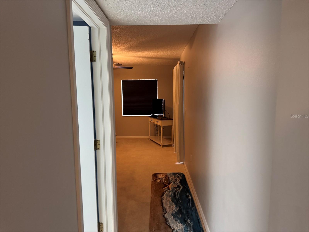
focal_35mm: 24
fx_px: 214
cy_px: 116
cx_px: 154
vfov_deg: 56.8
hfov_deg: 71.6
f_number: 1.78
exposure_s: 1/60
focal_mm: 6.76
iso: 400
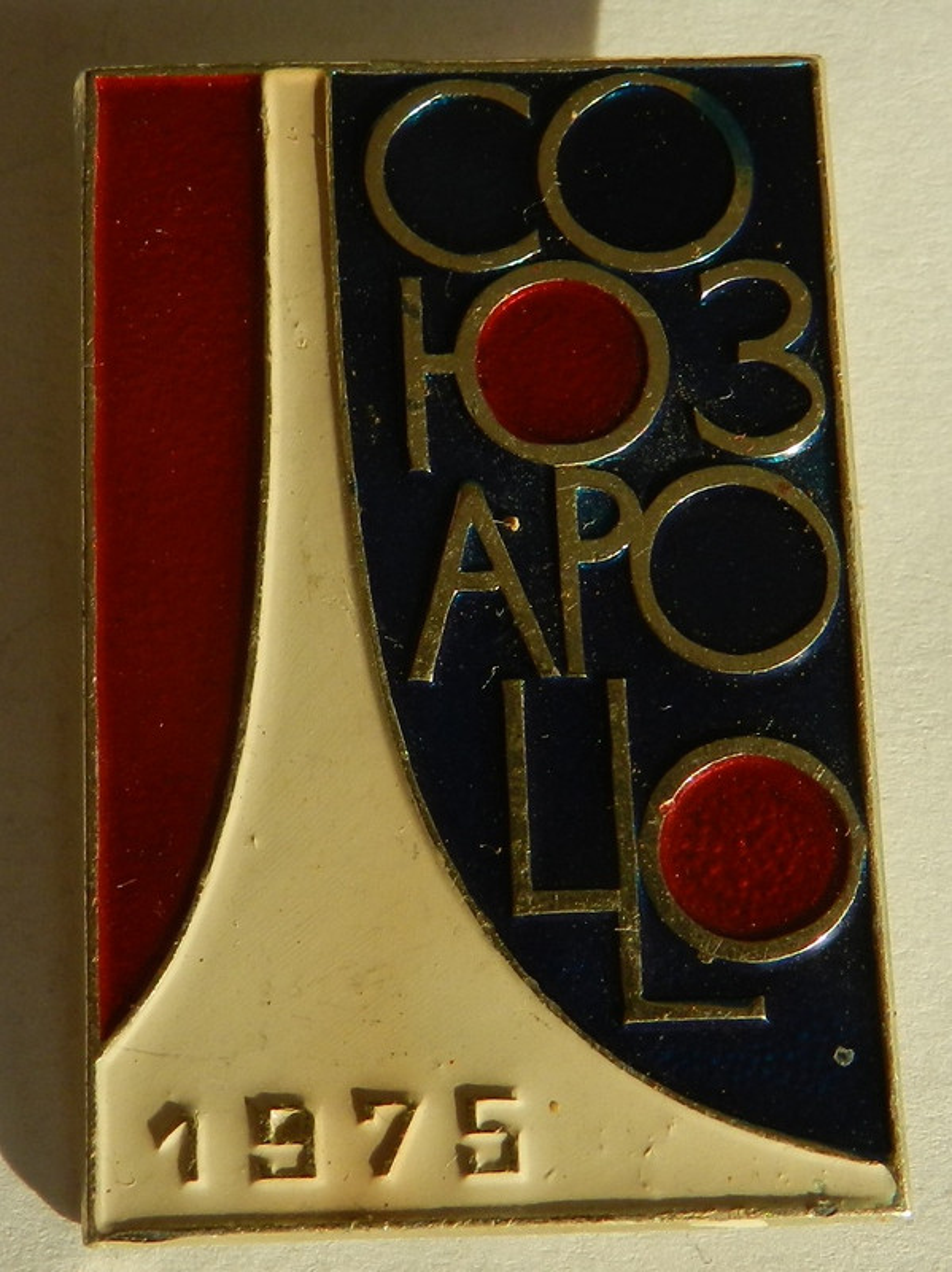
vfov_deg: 56.8
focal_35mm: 32
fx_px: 1175
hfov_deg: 44.1
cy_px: 636
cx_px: 476
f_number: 3.7
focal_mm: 5.6
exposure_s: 1/320
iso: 180
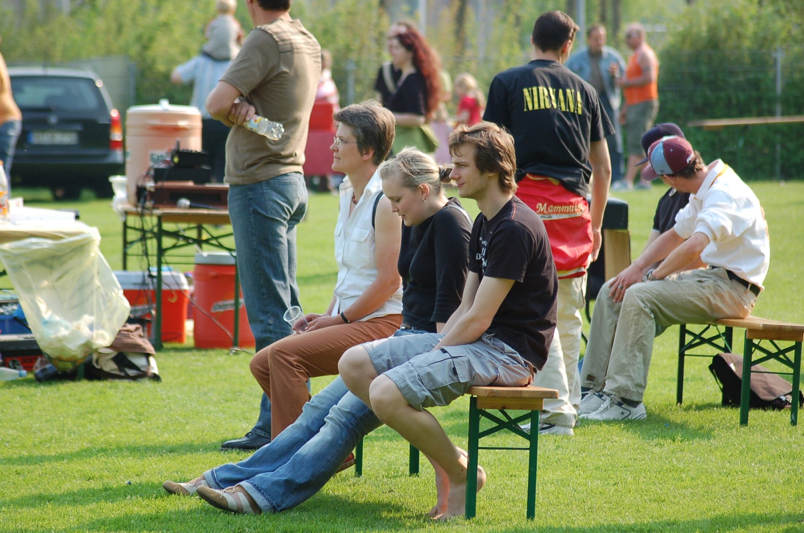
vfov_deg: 6.1
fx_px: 5015
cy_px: 266
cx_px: 402
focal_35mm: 225
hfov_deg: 9.2
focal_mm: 150
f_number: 4.5
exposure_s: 1/800
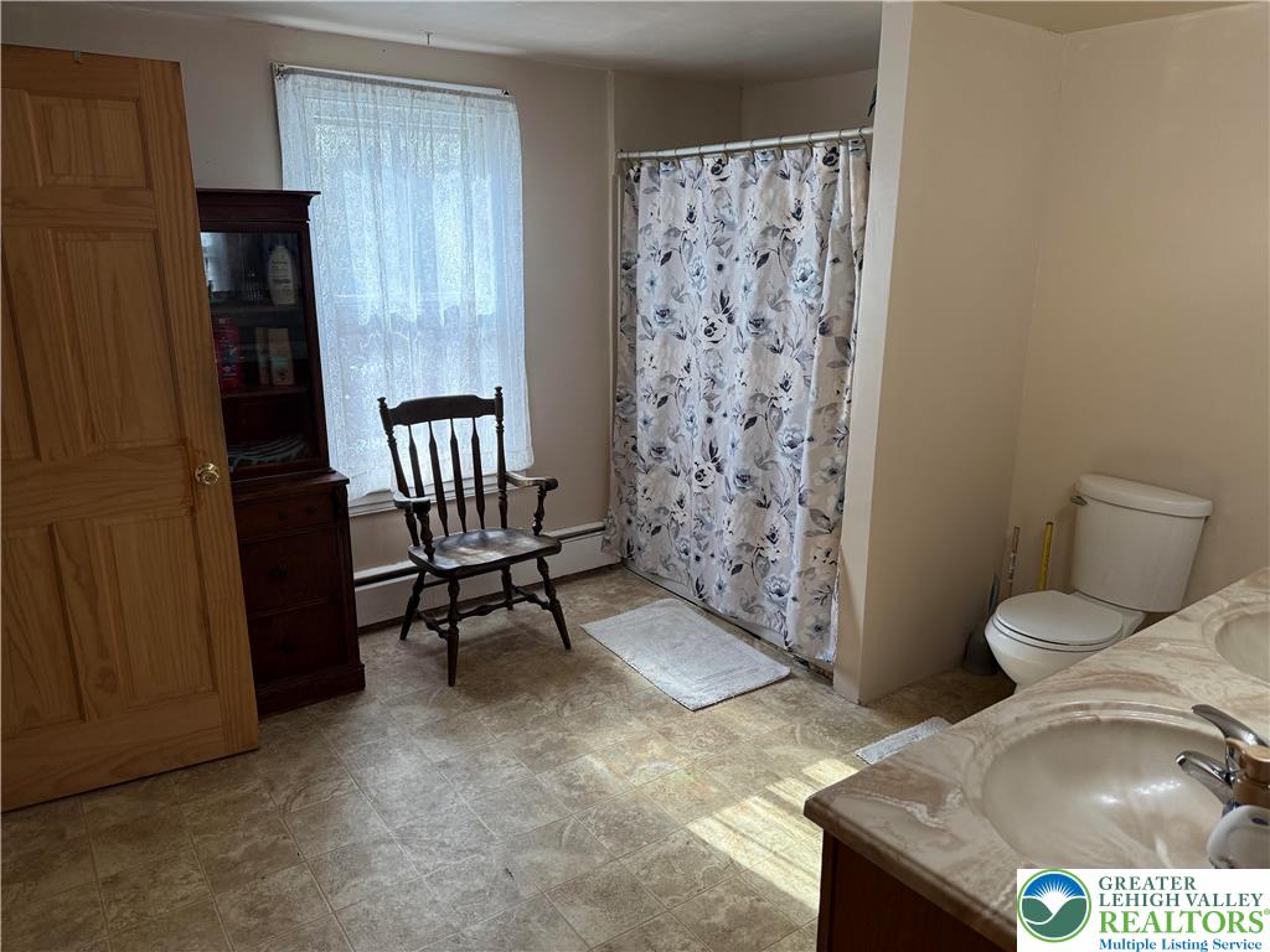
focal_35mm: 24
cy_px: 476
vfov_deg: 56.8
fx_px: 881
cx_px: 635
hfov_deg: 71.6
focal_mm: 6.76
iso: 200
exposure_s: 1/196
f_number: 1.78
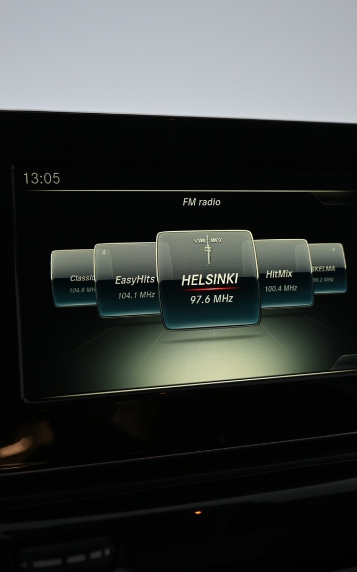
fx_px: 576
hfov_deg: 34.4
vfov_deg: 52.8
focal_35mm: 37
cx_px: 166
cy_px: 286
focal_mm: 16
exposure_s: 1/25
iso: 220
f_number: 3.5
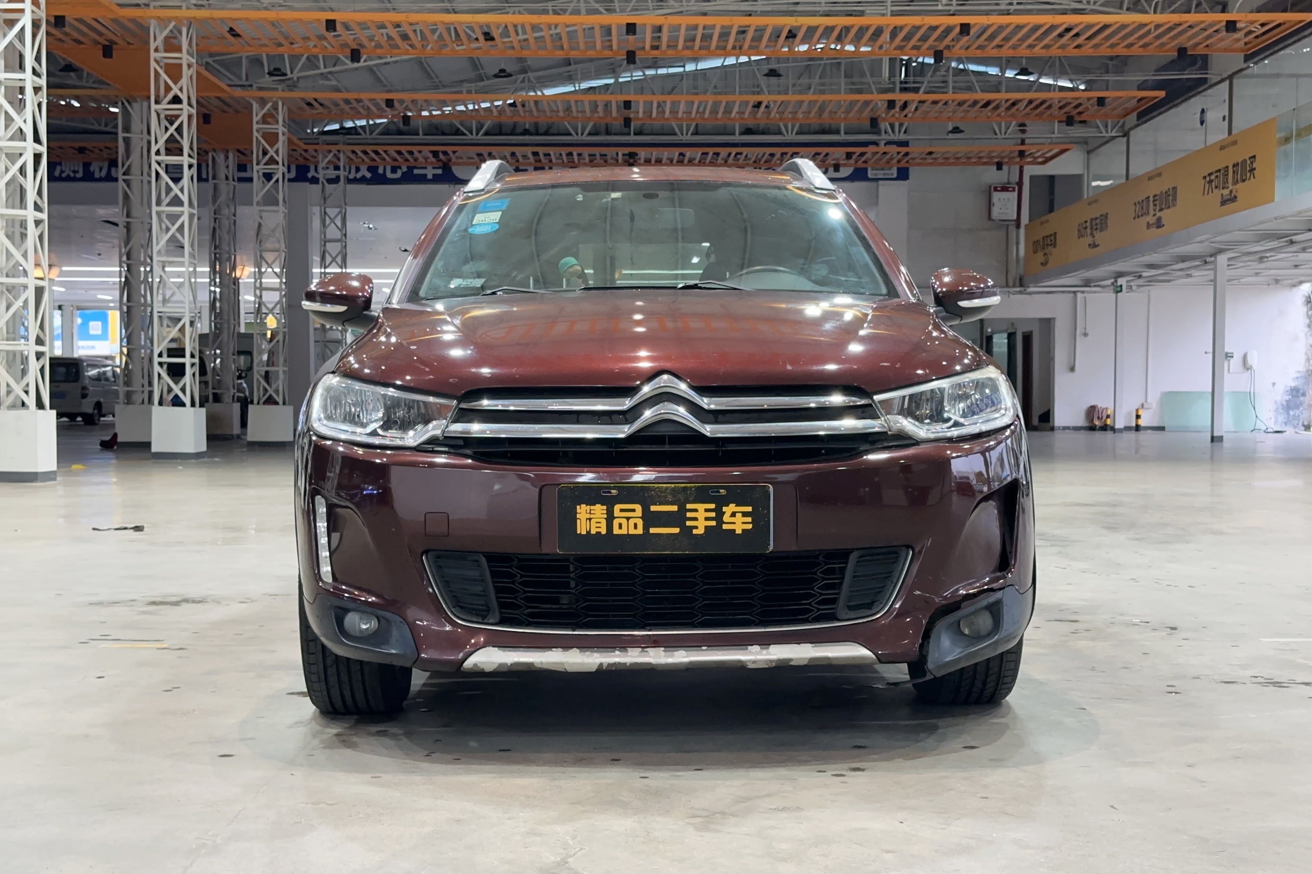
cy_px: 462
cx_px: 656
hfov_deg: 39.6
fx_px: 1822
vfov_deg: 27.0
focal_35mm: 50
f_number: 1.78
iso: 160
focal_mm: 6.86
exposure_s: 1/50
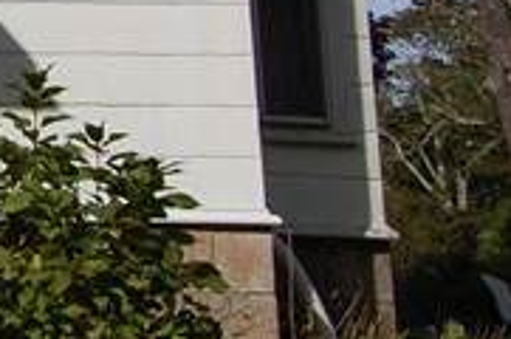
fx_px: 2806
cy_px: -373
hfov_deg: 8.9
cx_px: -925
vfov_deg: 6.7
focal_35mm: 198
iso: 200
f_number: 10
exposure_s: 1/400
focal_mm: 22
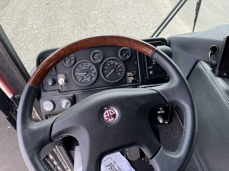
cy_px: 86
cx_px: 114
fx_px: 172
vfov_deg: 53.1
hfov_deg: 67.3
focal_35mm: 26
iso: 32
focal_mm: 5.1
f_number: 1.6
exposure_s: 1/430
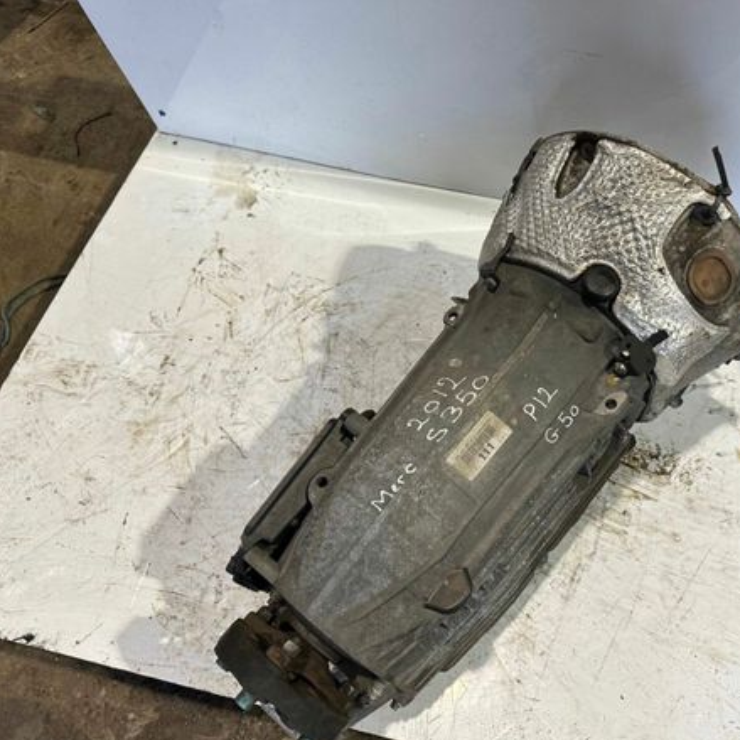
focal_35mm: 29
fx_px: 701
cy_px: 376
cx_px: 489
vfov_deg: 55.6
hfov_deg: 54.6
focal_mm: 6.86
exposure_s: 1/50
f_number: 1.78
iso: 200
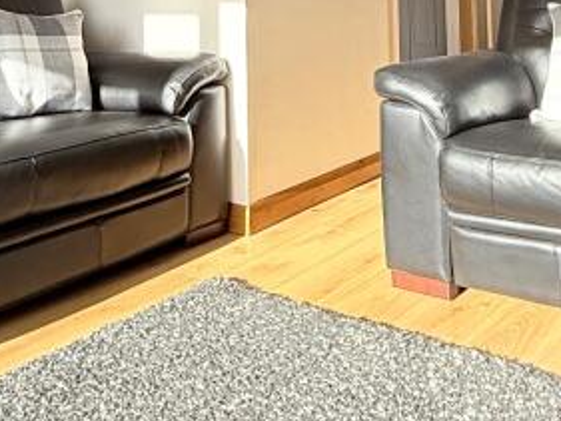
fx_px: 827
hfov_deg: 37.5
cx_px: 280
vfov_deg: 25.8
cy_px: -72
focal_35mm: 51
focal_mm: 2.22
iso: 64
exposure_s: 1/510
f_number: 2.2
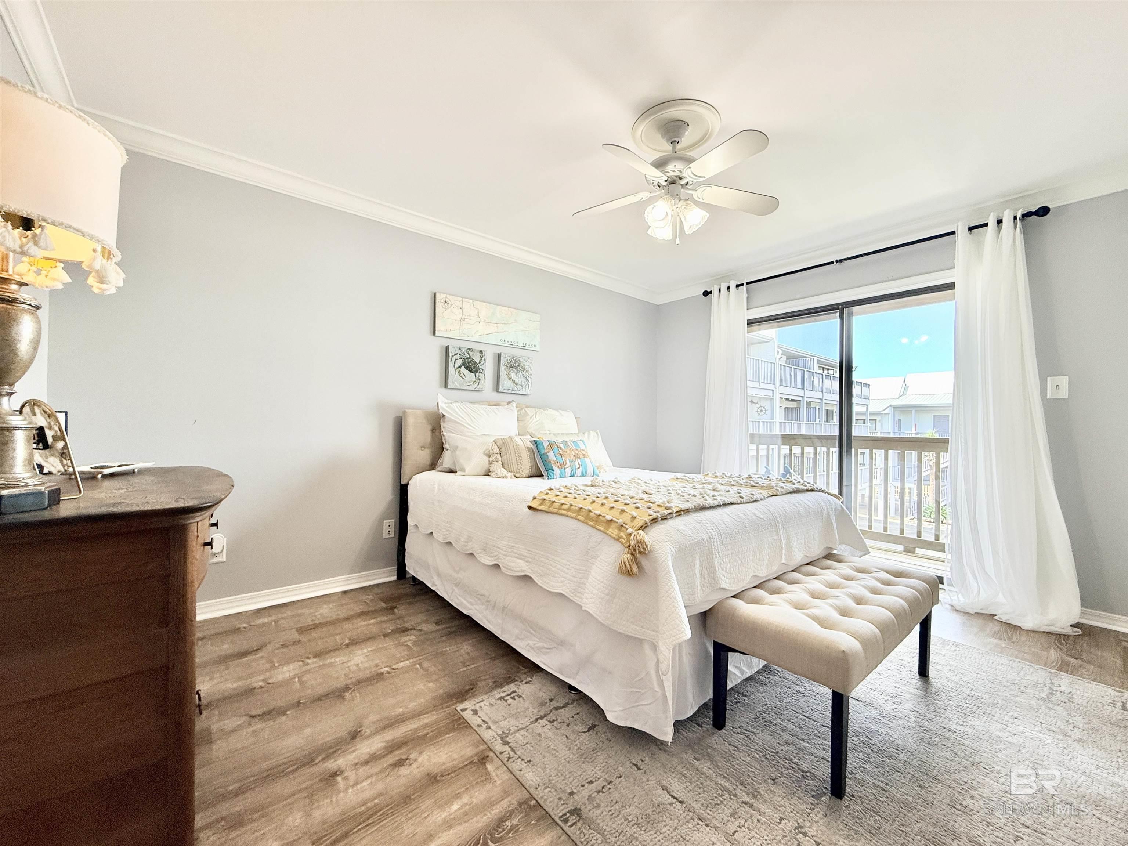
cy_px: 423
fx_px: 456
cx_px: 564
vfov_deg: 85.7
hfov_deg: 102.1
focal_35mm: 14
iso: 100
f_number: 2.2
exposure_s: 1/120
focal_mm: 2.22
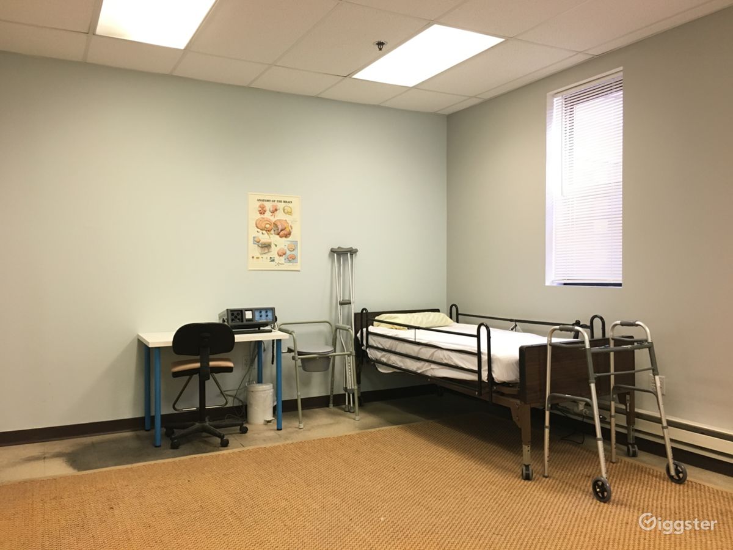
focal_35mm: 29
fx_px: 614
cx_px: 366
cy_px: 275
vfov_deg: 48.2
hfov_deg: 61.7
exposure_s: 1/33
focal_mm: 4.15
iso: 160
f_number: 2.2
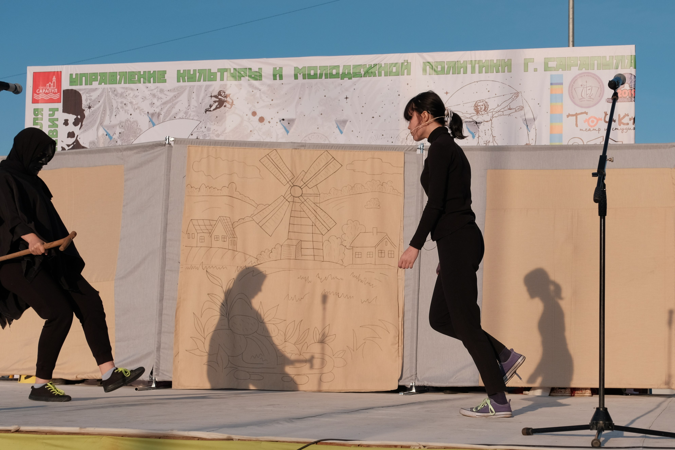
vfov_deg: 35.9
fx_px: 694
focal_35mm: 37
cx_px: 338
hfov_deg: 51.9
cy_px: 225
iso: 200
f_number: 4
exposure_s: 1/1800
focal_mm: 24.9
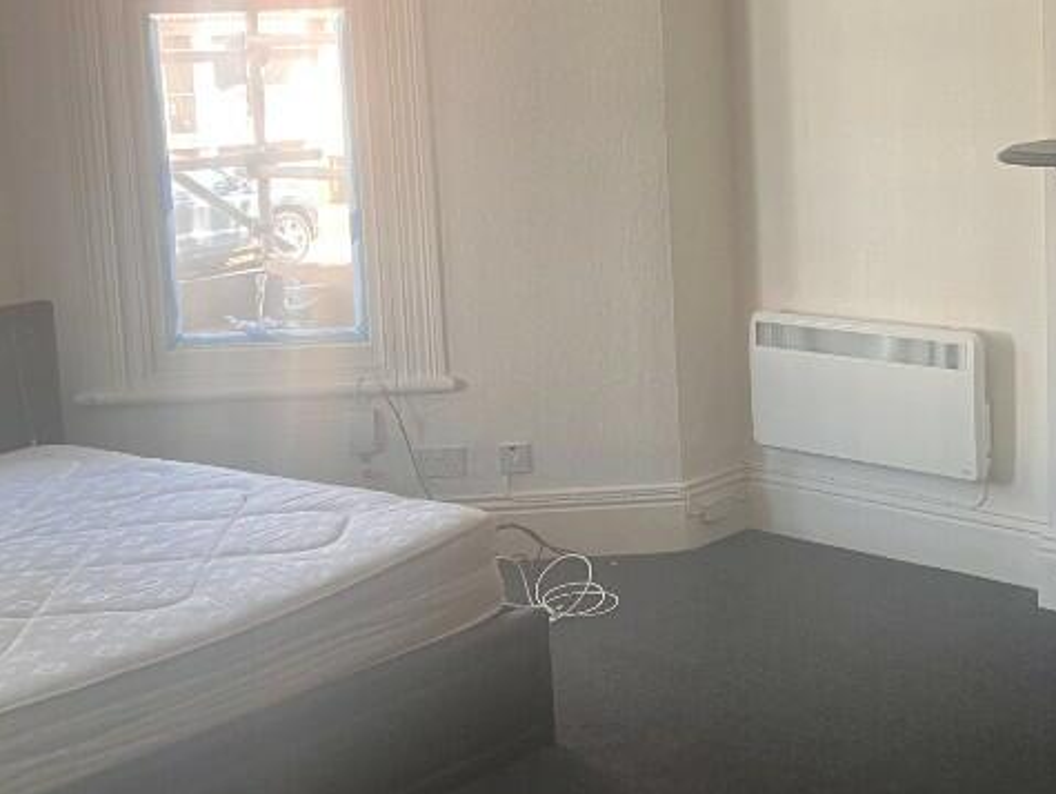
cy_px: 280
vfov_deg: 26.0
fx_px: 1710
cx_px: 780
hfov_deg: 33.7
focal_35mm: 56
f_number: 1.6
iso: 125
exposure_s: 1/84
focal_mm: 5.1
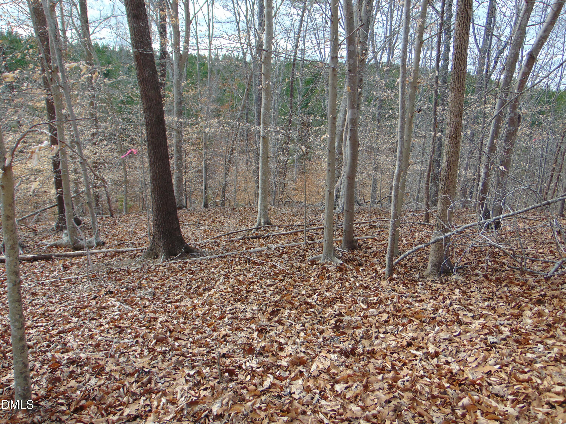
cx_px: 283
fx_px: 409
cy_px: 212
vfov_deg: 54.9
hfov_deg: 69.4
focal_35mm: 25
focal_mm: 4.5
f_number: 3
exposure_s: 1/320
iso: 80
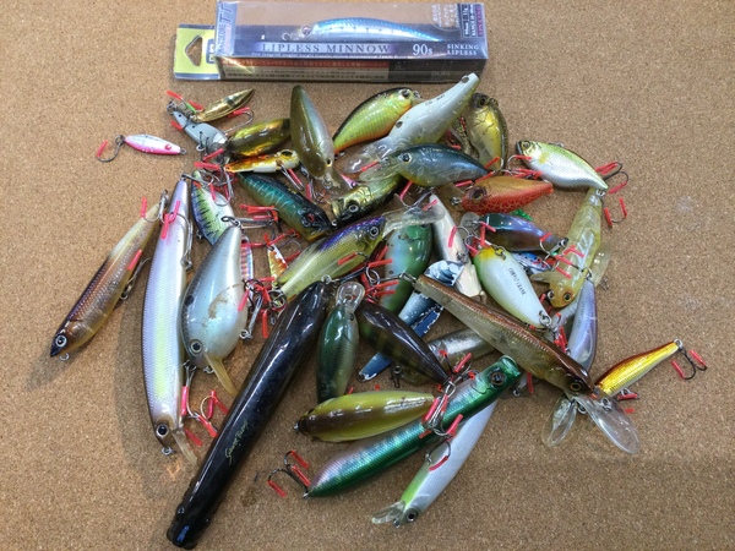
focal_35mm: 31
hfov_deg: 58.4
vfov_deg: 45.4
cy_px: 276
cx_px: 368
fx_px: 658
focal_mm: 3.3
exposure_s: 1/30
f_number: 2.4
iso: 32
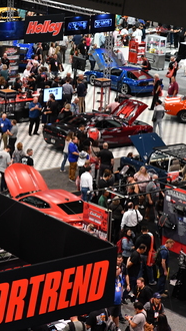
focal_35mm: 138
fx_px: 1208
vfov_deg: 15.6
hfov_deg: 8.8
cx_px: 21
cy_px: 166
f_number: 3.8
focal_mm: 58
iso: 1600
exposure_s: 1/100
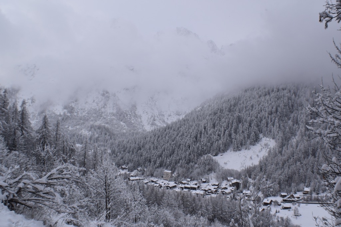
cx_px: 170
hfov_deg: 51.3
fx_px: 355
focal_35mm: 38
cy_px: 114
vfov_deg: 35.5
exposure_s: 1/500
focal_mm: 25
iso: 360
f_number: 11
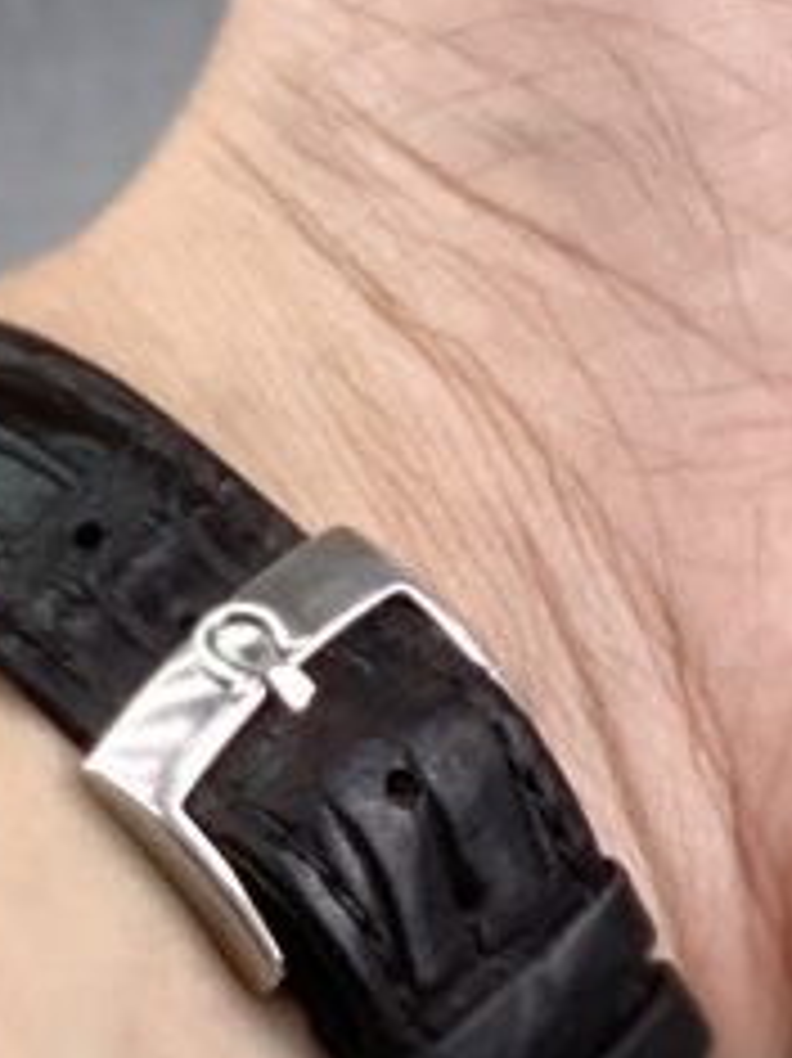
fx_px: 9740
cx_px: 2146
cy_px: -198
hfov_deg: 4.5
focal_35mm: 319
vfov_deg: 6.2
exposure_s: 1/100
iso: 16
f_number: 2.4
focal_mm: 6
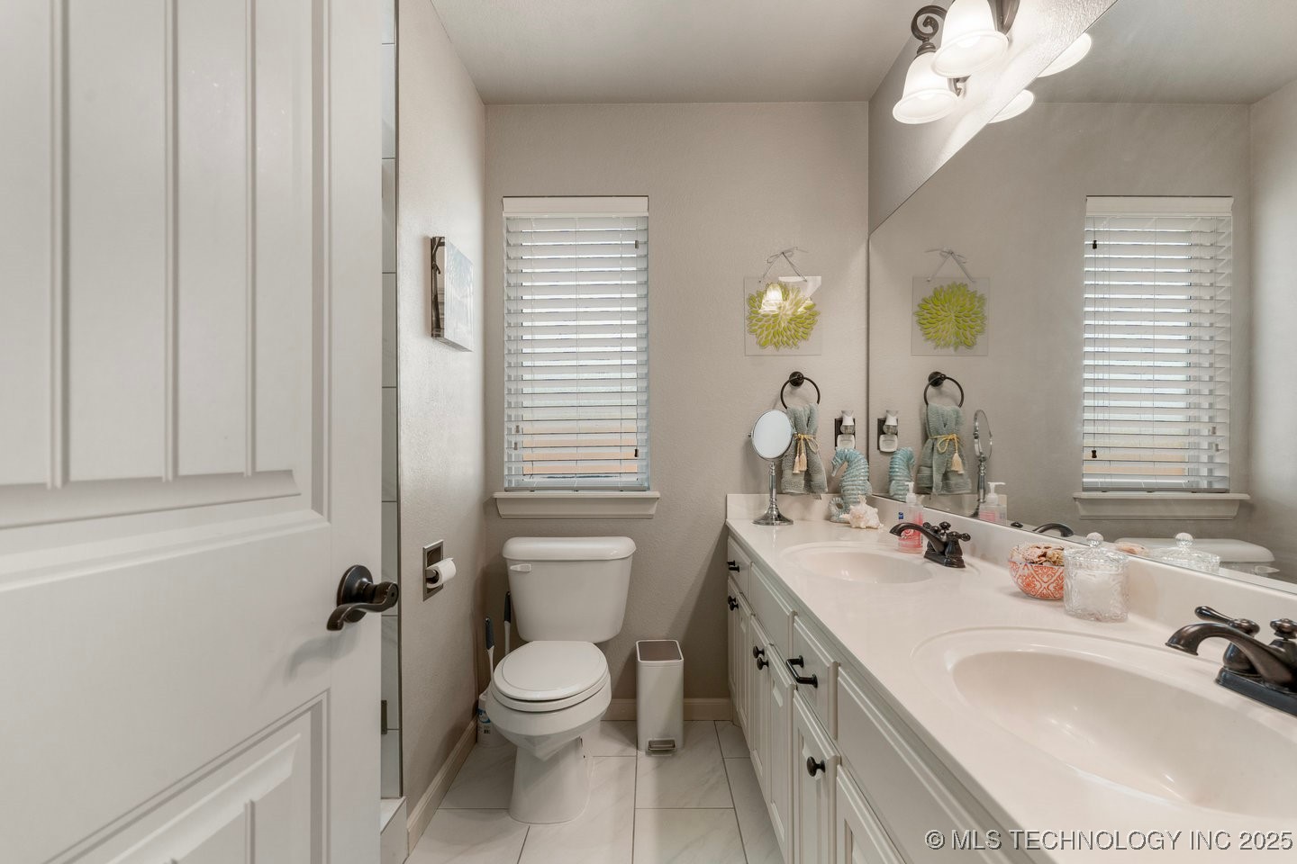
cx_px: 648
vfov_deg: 70.4
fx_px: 612
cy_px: 432
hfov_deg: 93.3
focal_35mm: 17
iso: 400
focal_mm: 17
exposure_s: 1/50
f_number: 8
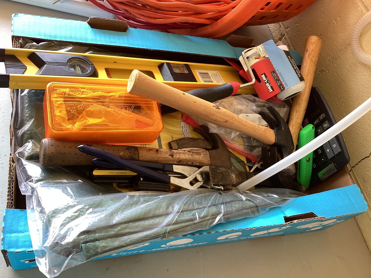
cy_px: 139
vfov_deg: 45.4
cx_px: 186
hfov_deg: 58.3
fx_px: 332
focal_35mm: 31
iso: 50
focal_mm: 3.3
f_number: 2.4
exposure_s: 1/60
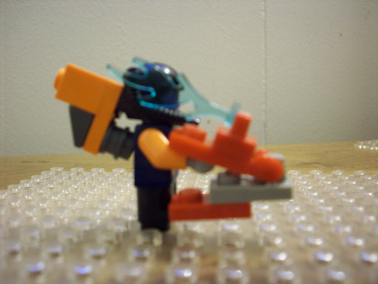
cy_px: 142
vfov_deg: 38.7
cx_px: 189
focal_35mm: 37
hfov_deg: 50.1
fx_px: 404
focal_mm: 6.2
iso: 200
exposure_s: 1/8
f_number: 2.8
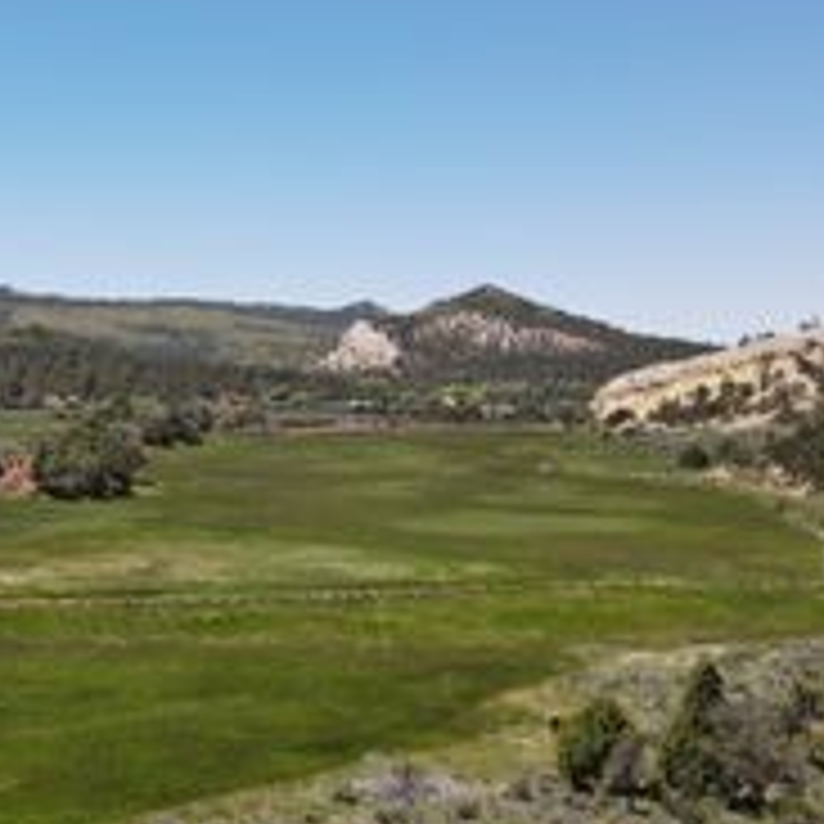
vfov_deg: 34.0
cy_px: 389
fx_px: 1347
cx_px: 16
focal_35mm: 50
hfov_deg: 31.6
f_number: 2.8
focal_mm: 4.5
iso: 100
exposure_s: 1/500
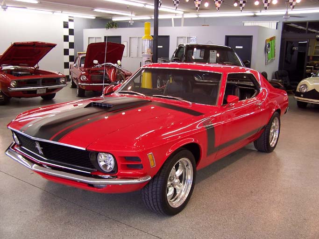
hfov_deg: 49.0
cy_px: 120
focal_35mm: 38
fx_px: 350
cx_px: 160
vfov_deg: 37.7
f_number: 2.8
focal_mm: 6.3
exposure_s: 1/30
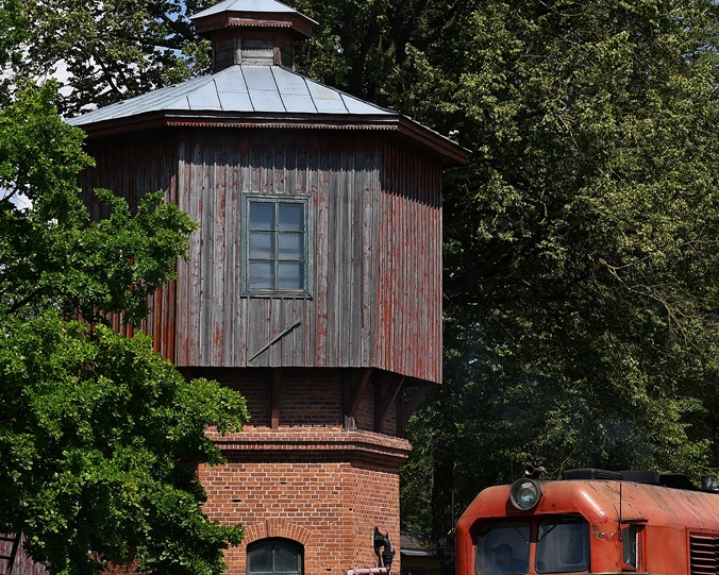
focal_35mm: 128
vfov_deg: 12.0
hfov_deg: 15.0
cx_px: 566
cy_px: 412
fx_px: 2724
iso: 200
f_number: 8
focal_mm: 48
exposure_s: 1/800
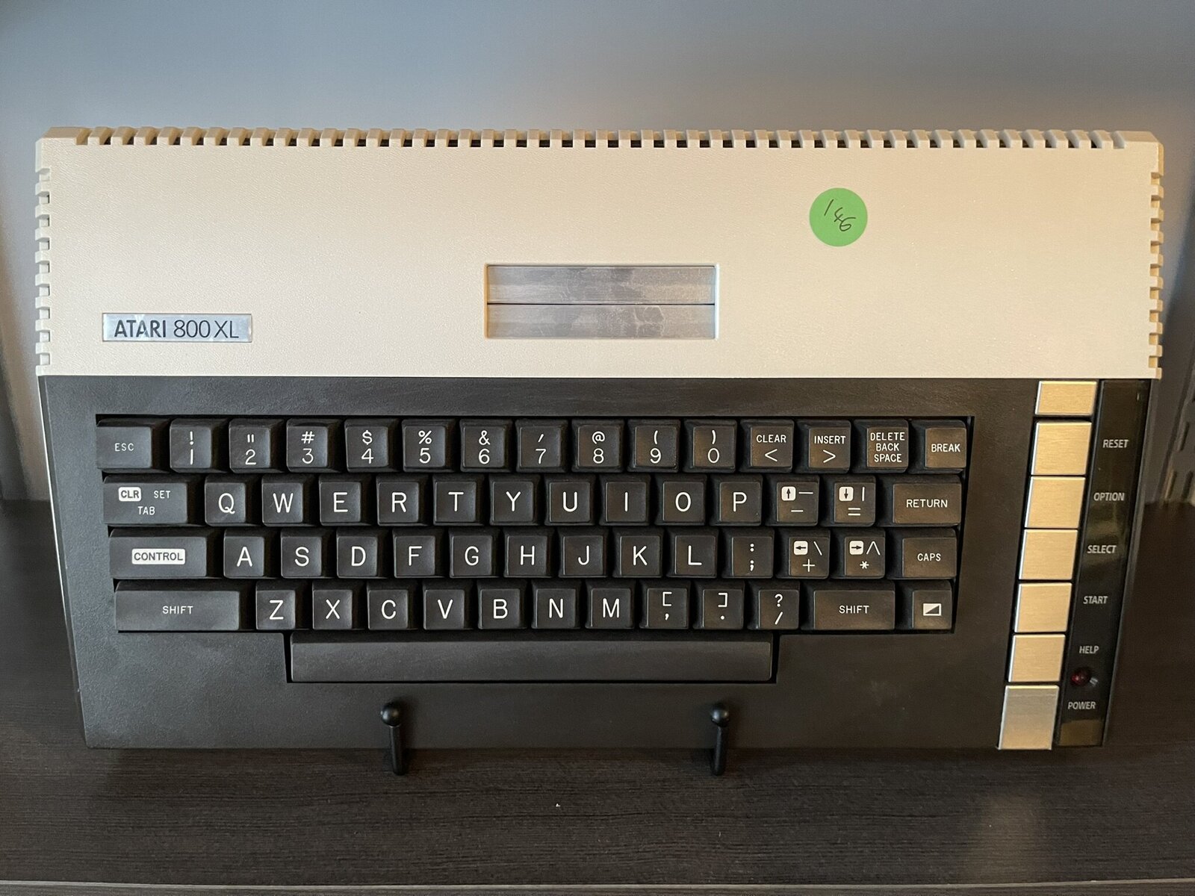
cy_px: 448
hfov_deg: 69.4
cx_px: 598
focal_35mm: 25
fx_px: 863
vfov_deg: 54.9
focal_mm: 5.1
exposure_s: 1/30
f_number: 1.6
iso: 500
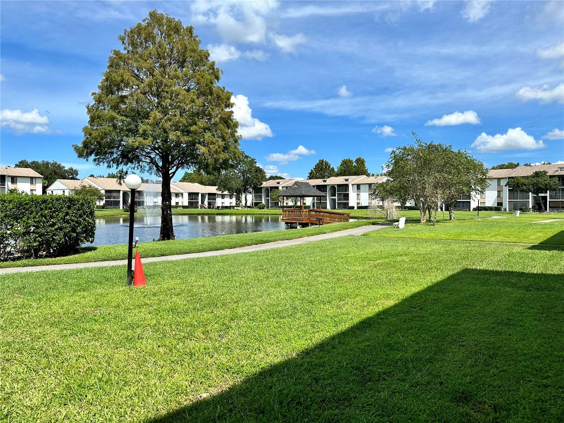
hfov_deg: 71.6
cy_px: 212
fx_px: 391
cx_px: 282
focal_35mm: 24
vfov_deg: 56.8
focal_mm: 6.86
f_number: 1.78
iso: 80
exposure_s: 1/5525
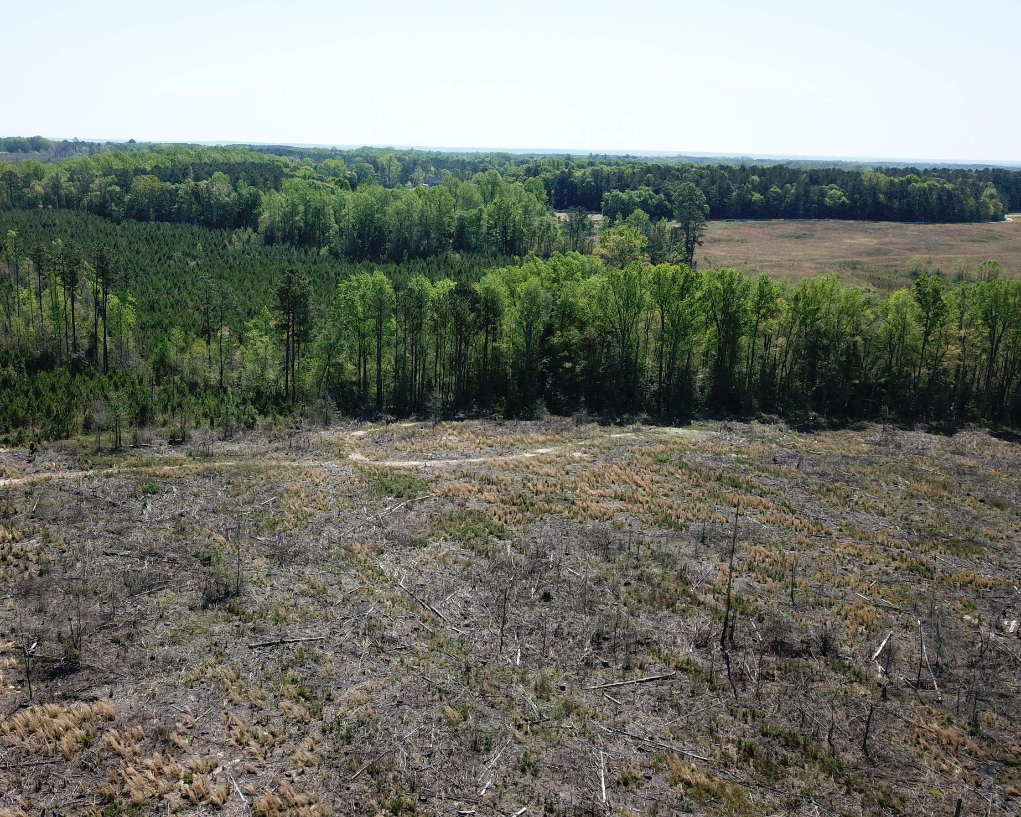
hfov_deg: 52.4
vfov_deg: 43.3
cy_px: 451
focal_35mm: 34
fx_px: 1027
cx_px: 398
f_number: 2.2
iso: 100
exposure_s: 1/1220
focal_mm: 4.73
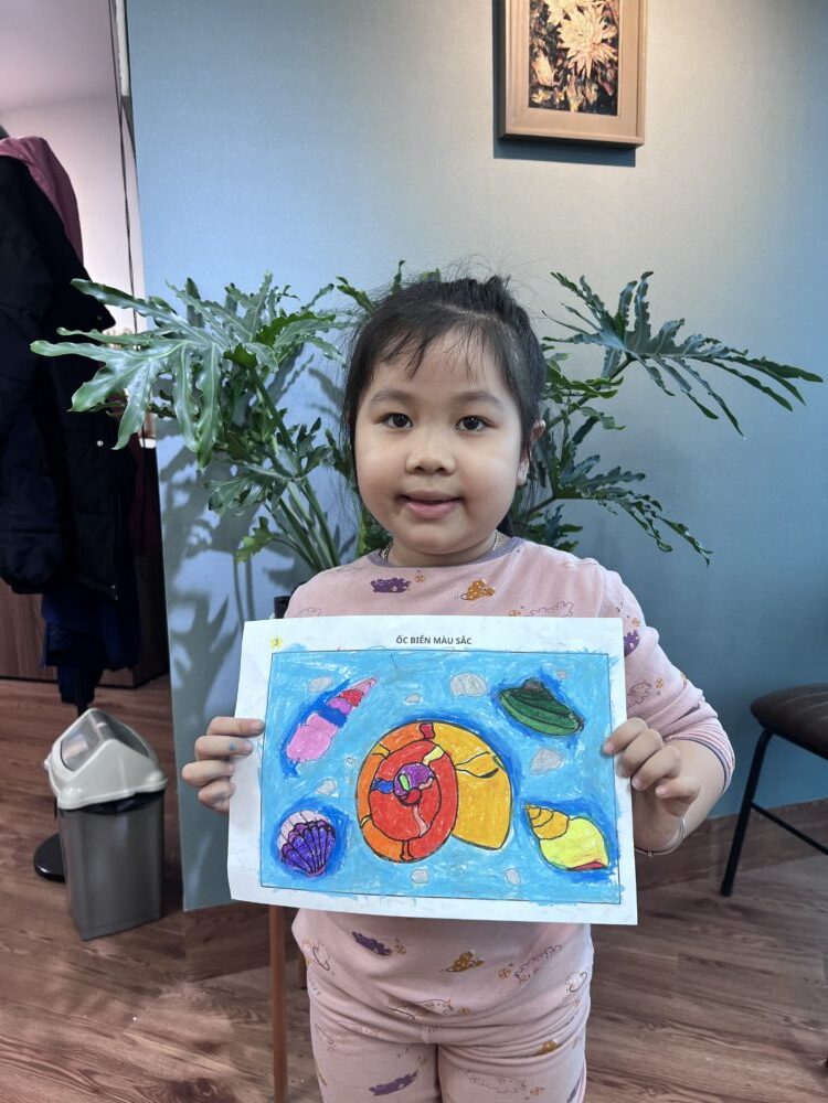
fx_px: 829
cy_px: 552
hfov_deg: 53.1
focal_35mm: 26
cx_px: 414
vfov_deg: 67.3
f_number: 1.5
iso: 64
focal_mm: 5.7
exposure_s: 1/100
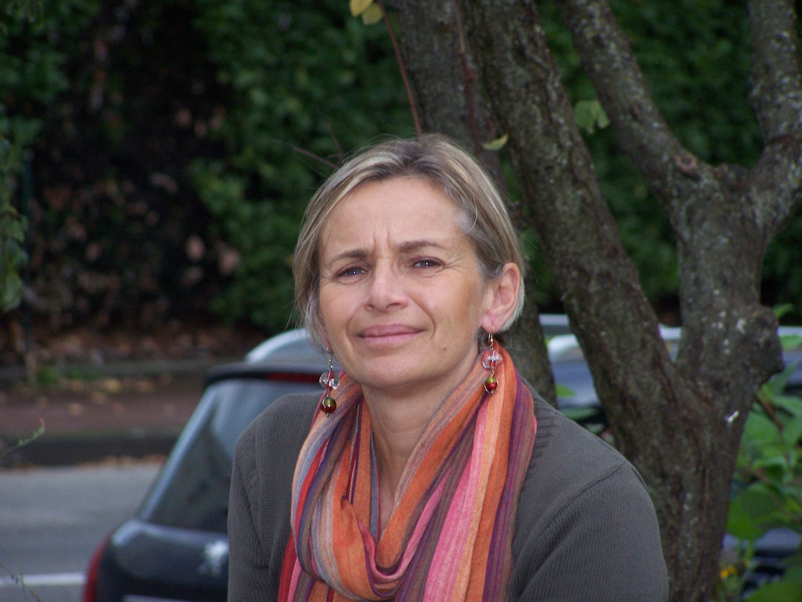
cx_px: 401
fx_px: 6673
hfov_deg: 6.9
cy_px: 301
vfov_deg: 5.2
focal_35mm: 288
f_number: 3.6
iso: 140
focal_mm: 47.7
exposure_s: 1/250
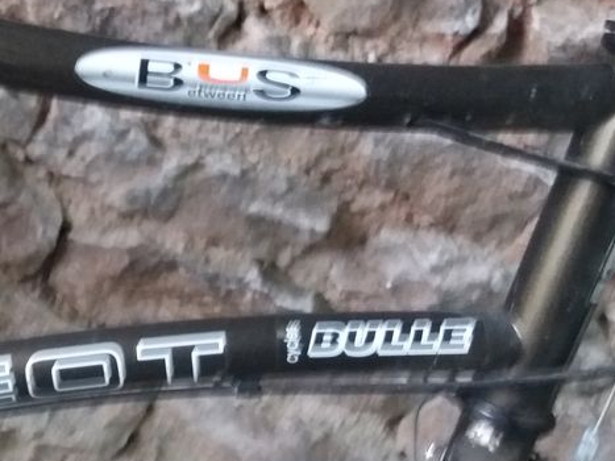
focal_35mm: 60
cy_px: 353
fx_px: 1066
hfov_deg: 30.6
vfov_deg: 24.1
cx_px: 47
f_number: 1.9
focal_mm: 3.7
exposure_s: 1/17
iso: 400
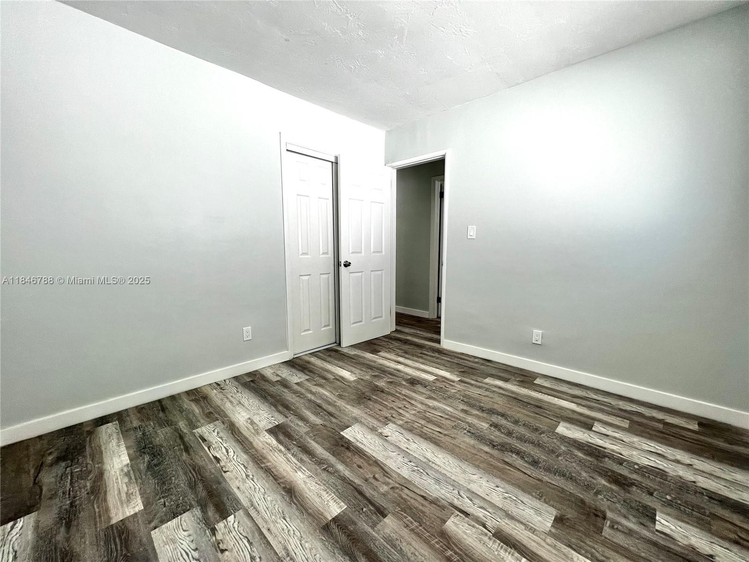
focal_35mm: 13
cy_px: 281
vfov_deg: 89.9
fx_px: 281
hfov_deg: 106.2
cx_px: 374
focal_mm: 1.57
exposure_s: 1/122
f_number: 1.8
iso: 64
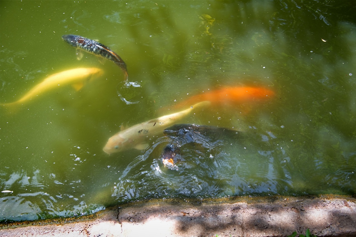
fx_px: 435
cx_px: 178
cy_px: 118
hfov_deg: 44.5
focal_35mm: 44
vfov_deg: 30.5
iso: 100
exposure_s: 1/100
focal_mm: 44
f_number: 5
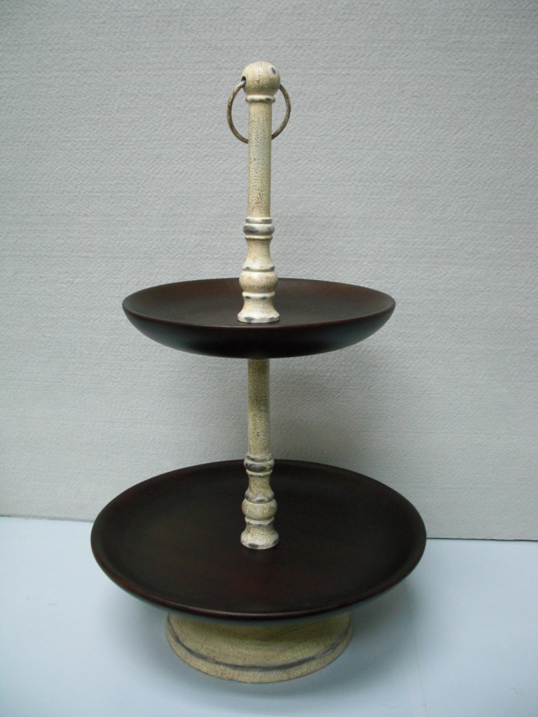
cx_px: 269
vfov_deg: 51.4
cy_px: 358
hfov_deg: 39.7
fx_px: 746
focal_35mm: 36
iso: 200
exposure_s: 1/20
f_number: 2.8
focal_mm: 6.3
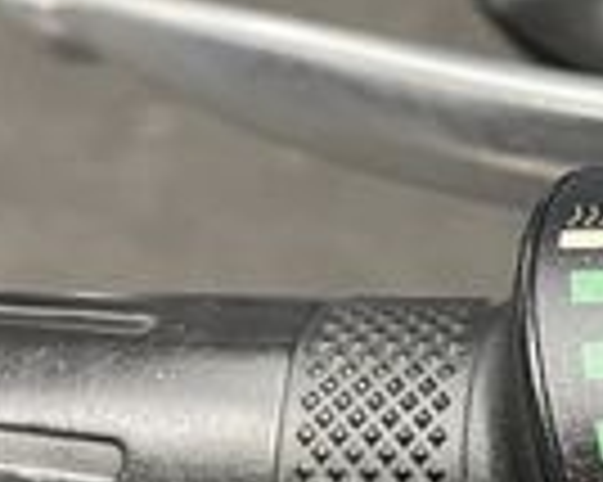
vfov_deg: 12.5
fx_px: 2158
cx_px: 976
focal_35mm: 121
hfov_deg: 14.5
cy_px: 523
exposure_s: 1/50
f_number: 1.6
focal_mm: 5.1
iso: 500
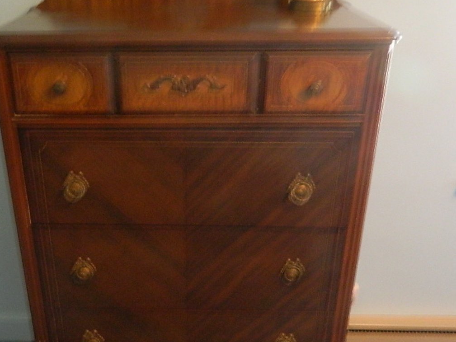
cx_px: 169
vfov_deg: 34.1
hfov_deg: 44.4
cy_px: 223
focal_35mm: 42
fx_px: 553
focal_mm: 5.1
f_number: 3.2
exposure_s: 1/4
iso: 400
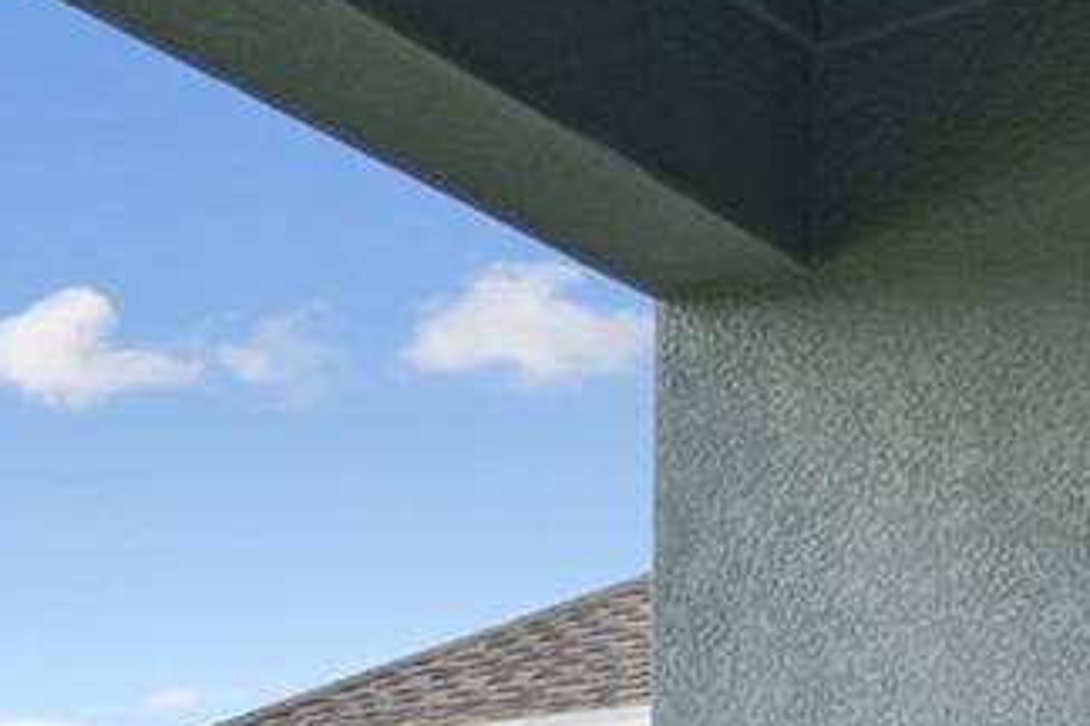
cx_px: -737
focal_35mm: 74
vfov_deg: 16.9
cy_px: 1049
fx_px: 2240
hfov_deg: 21.0
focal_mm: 10
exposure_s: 1/160
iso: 100
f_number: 7.1
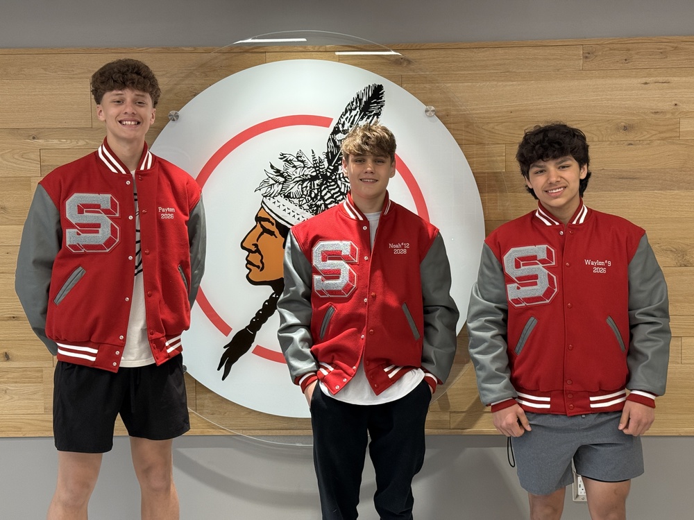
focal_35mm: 48
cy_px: 260
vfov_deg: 30.3
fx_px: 962
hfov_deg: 39.7
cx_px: 347
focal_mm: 6.76
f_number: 1.78
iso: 160
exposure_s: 1/120
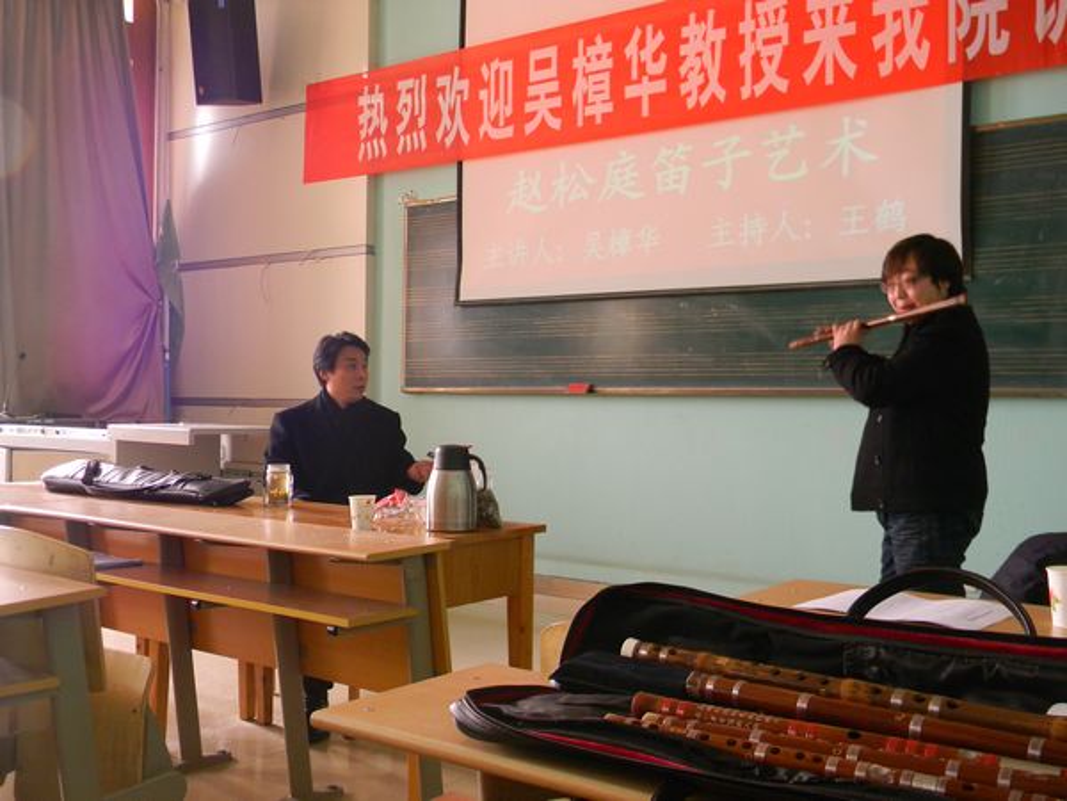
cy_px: 400
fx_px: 1110
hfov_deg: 51.4
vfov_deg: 39.7
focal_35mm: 36
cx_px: 534
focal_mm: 6.4
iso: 243
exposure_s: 1/7.9
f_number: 3.7
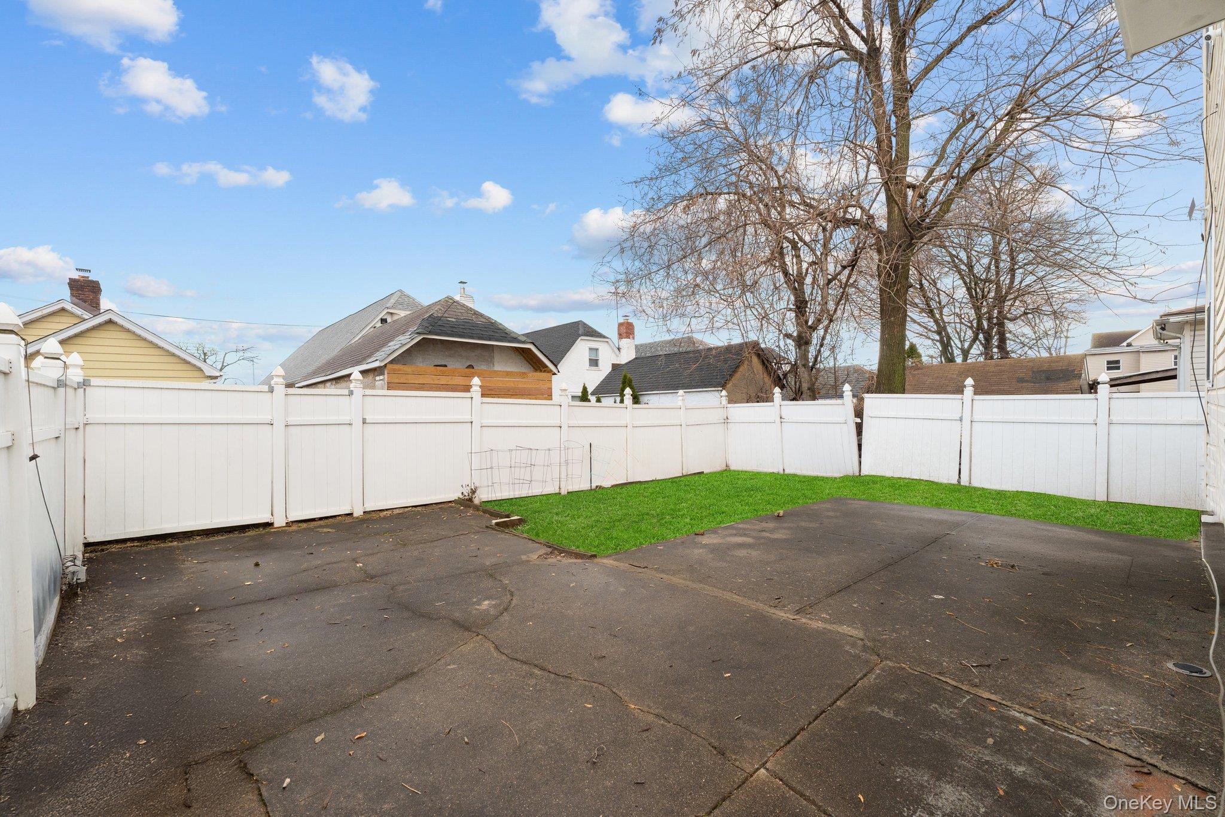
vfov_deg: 81.2
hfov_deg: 104.3
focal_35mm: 14
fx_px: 476
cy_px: 408
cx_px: 612
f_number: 9
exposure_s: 1/160
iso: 800
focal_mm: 14
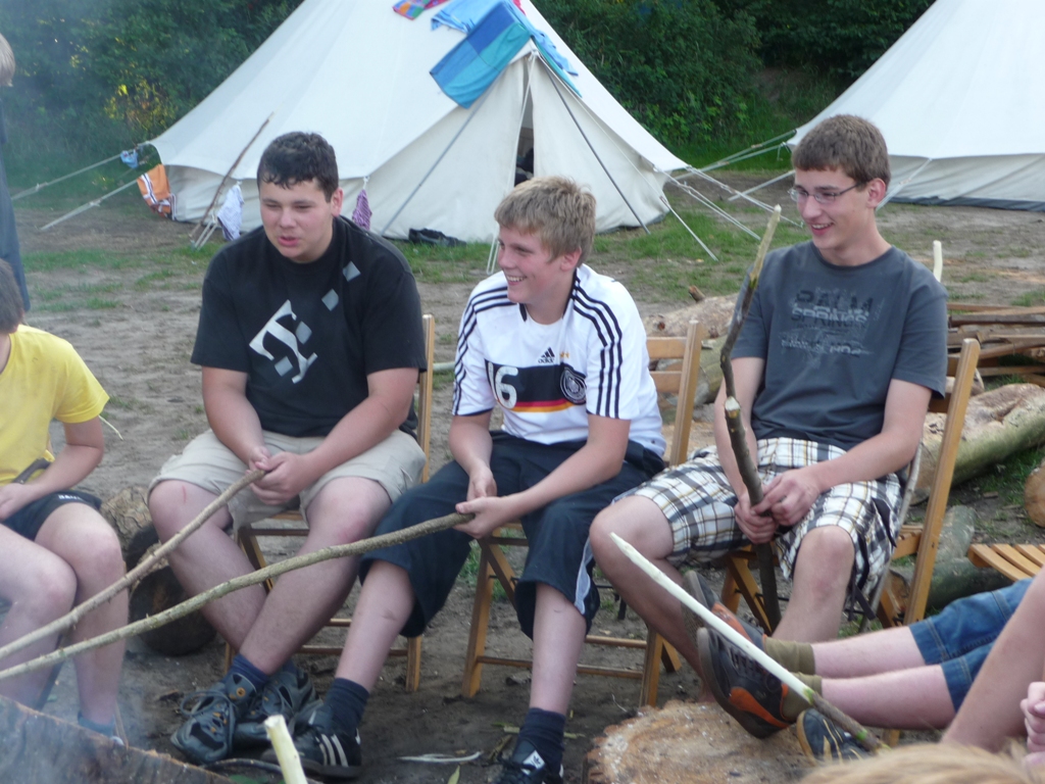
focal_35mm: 67
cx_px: 522
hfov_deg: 29.0
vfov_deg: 21.9
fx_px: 2023
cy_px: 392
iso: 100
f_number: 4.5
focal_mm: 11.3
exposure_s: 1/60
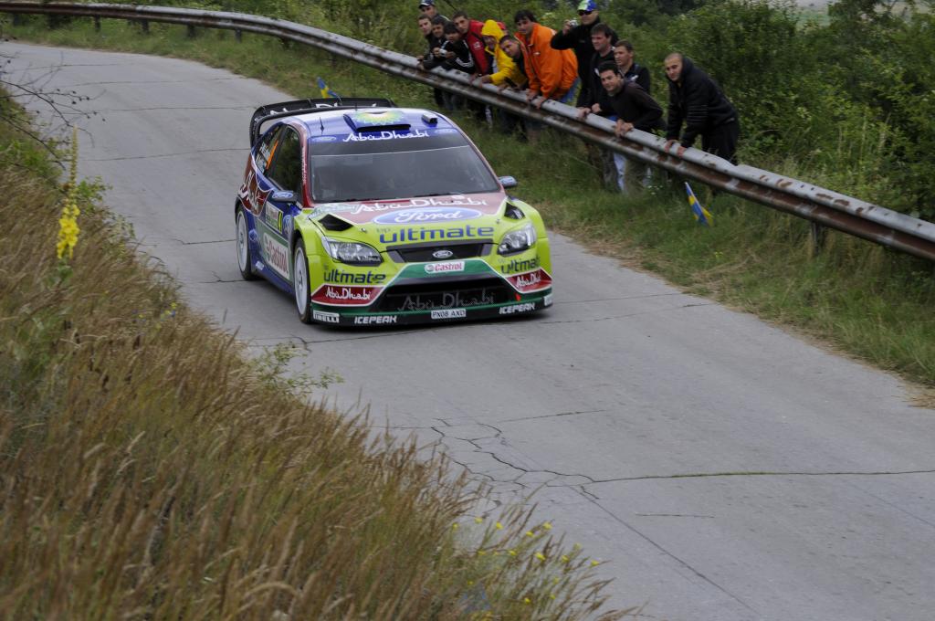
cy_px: 310
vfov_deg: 13.0
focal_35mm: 105
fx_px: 2724
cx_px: 468
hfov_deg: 19.5
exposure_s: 1/200
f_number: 16
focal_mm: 70
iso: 400
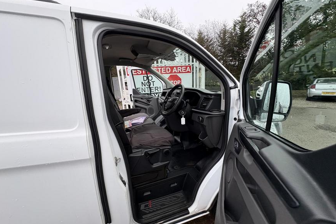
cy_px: 121
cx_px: 169
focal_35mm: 15
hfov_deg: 100.4
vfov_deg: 77.2
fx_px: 140
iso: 80
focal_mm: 2.22
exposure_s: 1/122
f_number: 2.2
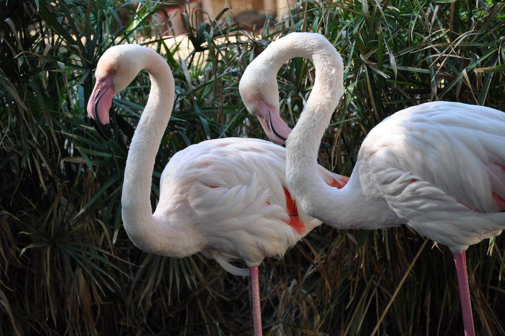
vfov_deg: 8.7
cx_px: 252
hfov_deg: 13.1
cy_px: 168
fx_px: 2207
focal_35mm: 158
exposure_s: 1/320
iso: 400
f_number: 5.6
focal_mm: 105
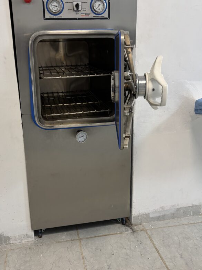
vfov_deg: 53.9
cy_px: 127
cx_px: 83
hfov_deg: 41.6
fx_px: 265
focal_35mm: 34
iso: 200
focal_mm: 5.96
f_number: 1.6
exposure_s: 1/60
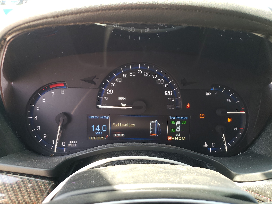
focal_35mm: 26
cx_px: 136
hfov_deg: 67.3
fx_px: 204
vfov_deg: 53.1
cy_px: 102
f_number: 1.5
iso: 57
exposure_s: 1/60.2
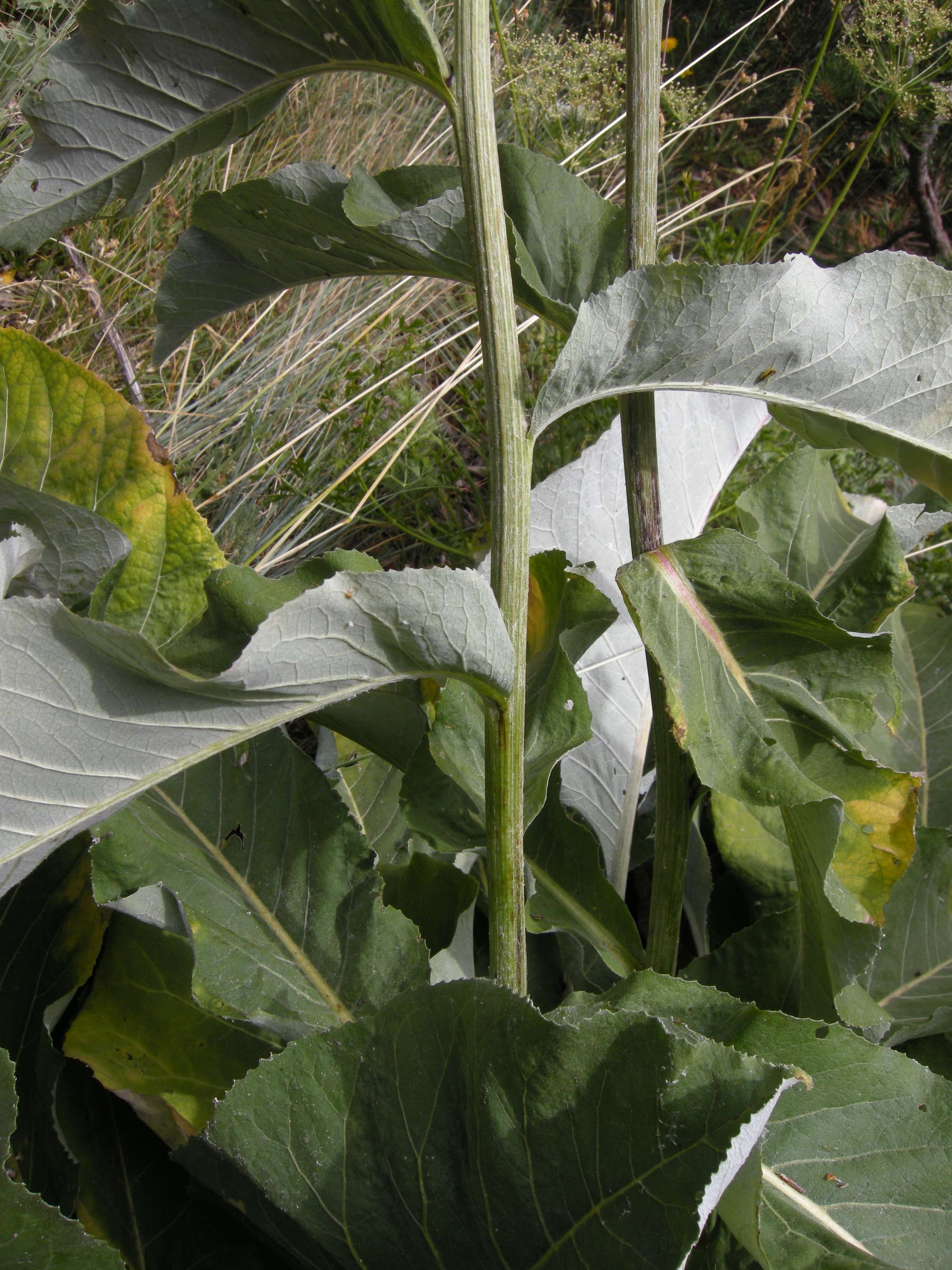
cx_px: 476
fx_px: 1283
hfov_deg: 40.7
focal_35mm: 35
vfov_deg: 52.6
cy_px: 635
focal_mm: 7.5
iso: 64
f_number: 4.8
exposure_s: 1/166
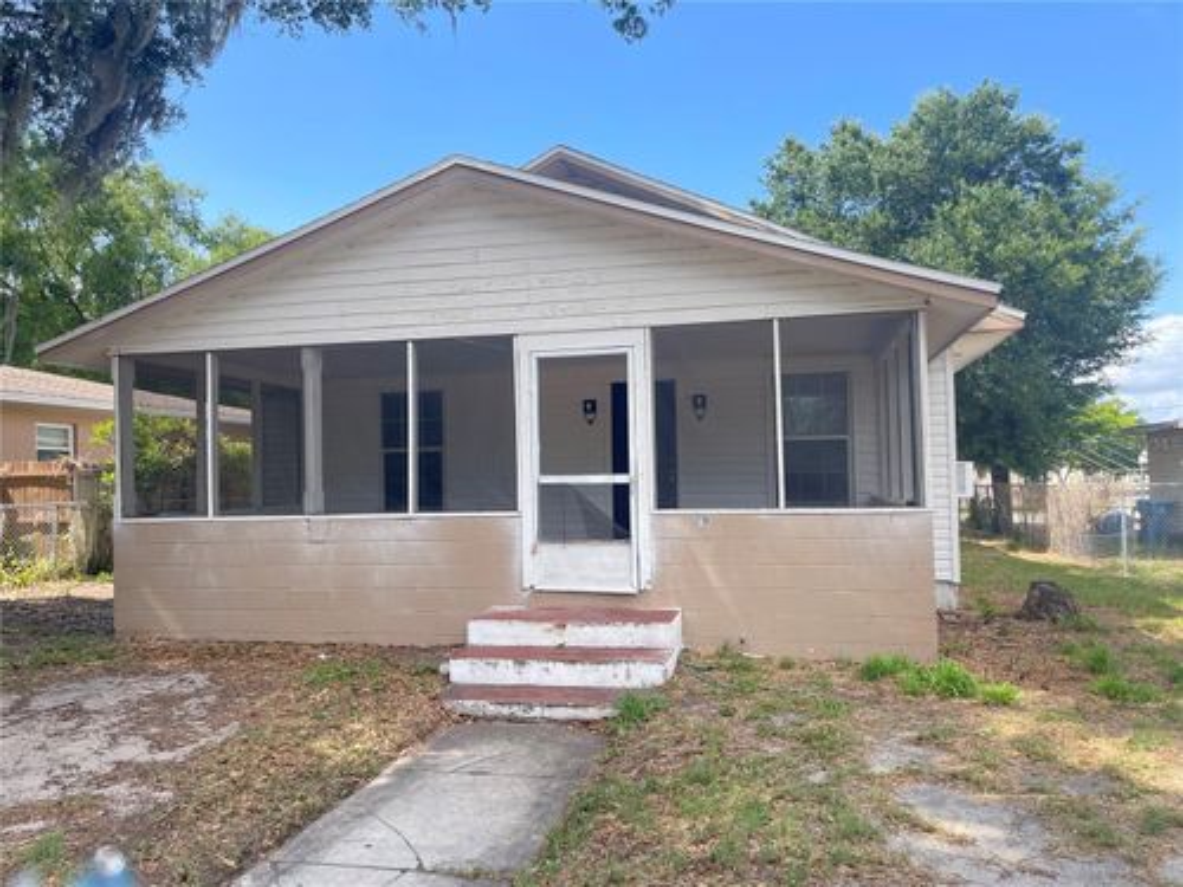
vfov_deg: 54.9
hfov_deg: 69.4
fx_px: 854
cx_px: 592
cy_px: 444
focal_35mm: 25
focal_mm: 5.1
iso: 50
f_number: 1.6
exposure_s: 1/836
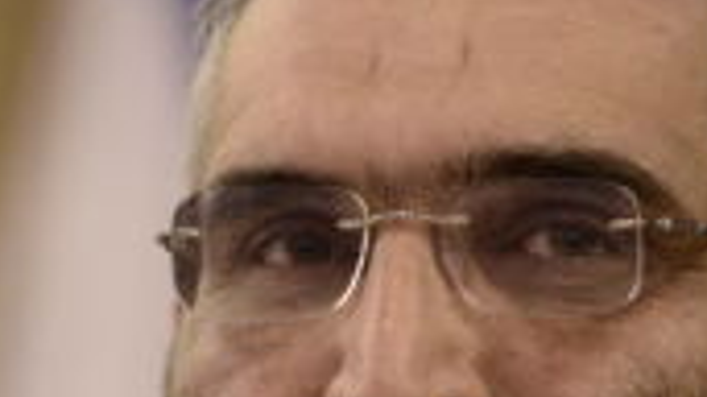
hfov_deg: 3.0
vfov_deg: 1.7
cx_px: 207
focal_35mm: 709
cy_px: 689
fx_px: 13285
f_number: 2.8
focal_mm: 160
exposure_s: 1/125
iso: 2000
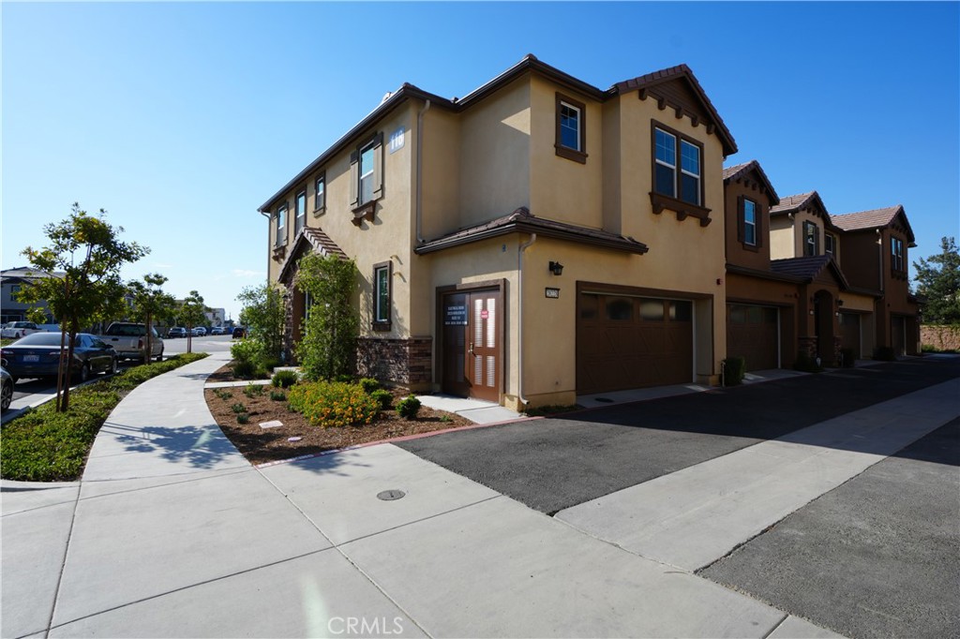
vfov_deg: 67.3
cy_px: 320
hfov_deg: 90.0
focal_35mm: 18
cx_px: 480
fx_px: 480
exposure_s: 1/160
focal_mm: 12
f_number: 10
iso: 100
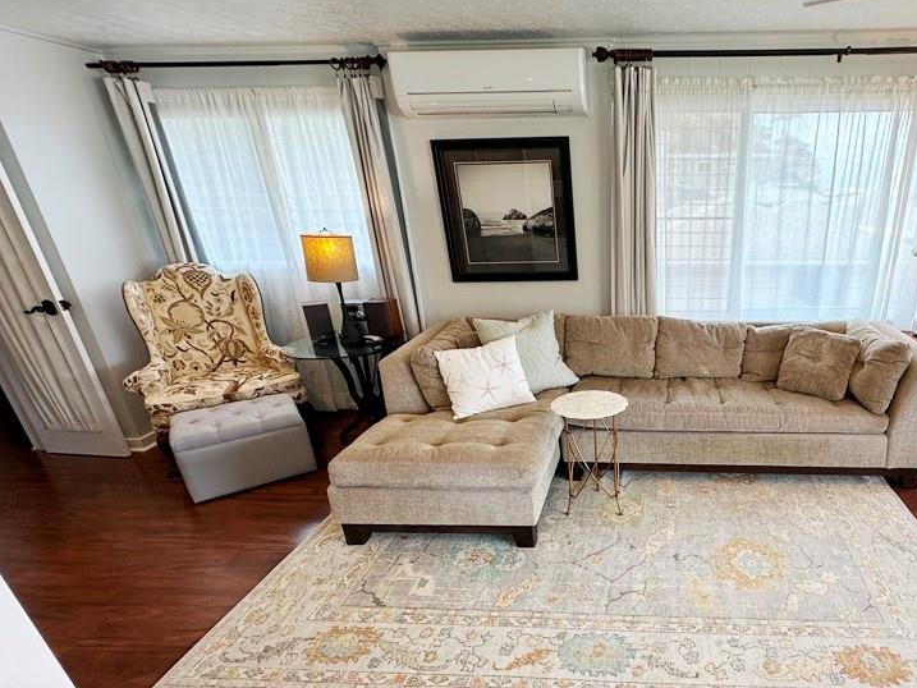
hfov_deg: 78.2
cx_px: 634
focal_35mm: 20
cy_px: 422
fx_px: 530
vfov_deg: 65.2
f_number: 2.2
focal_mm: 2.22
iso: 100
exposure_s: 1/120
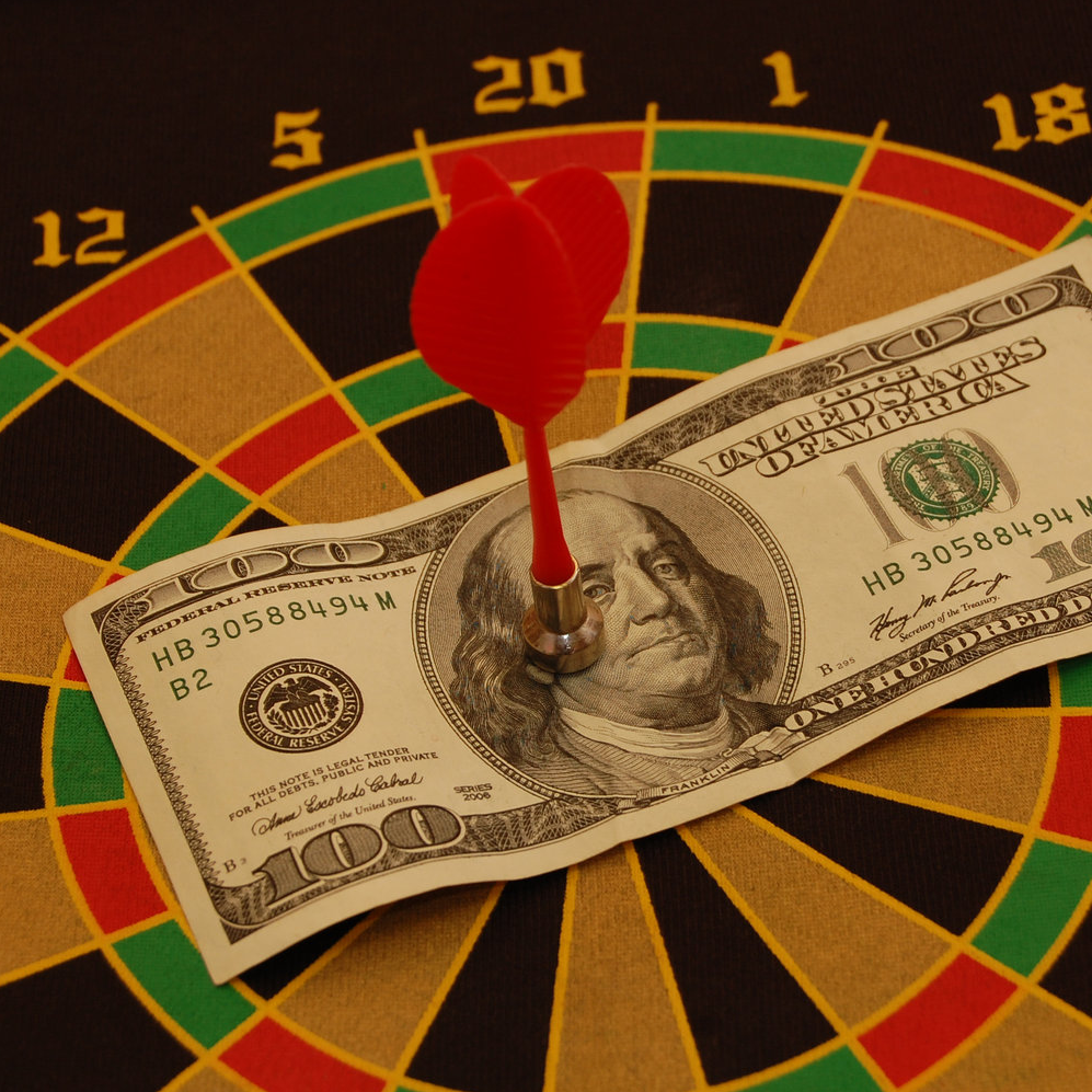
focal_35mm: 106
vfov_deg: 16.5
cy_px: 545
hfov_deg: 16.5
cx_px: 601
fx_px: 3770
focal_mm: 55
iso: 320
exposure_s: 1/125
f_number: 8
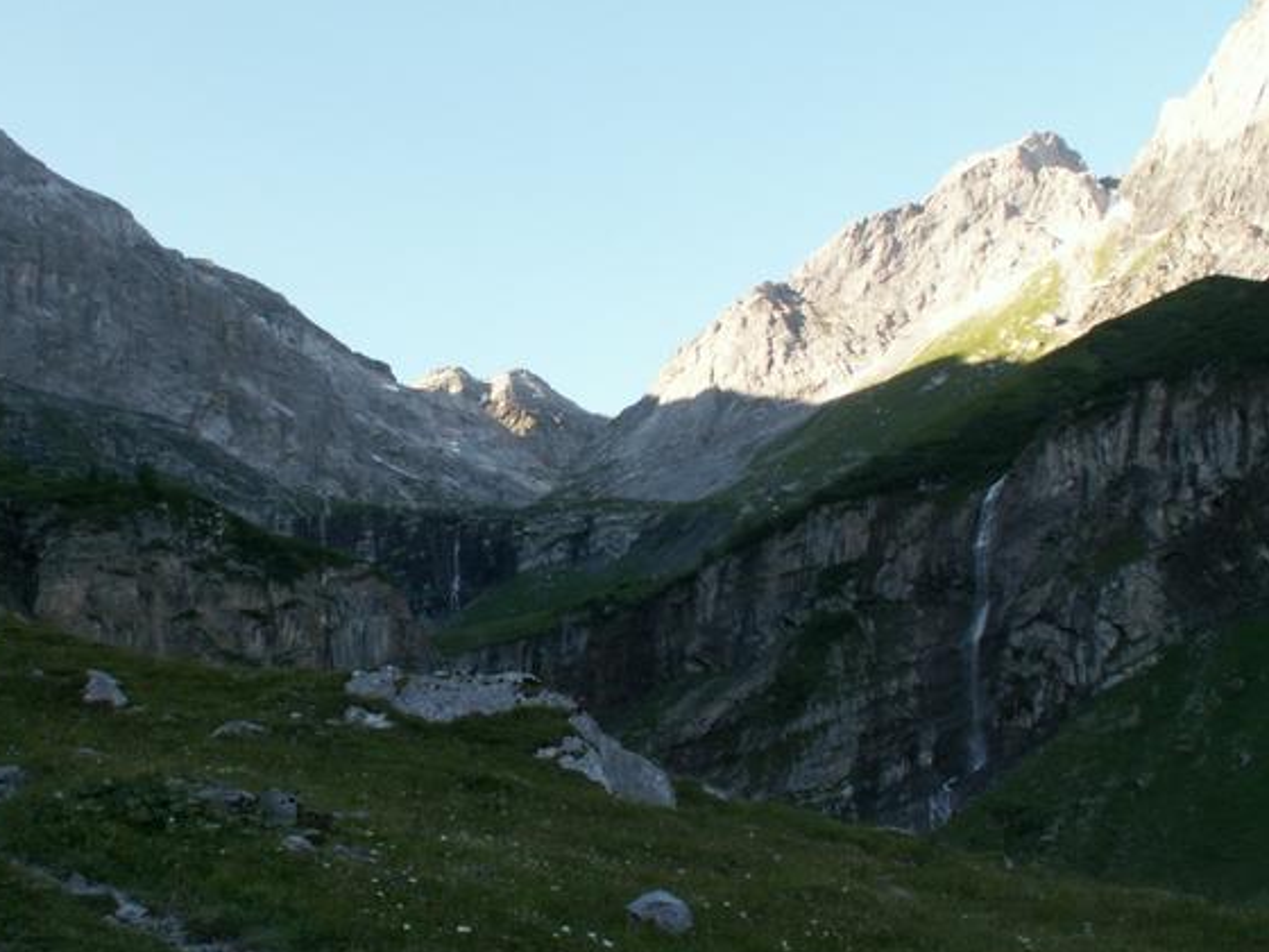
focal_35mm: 40
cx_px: 551
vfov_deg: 35.9
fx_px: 1466
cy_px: 428
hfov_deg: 46.7
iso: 50
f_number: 7.1
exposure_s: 1/30
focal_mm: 5.86
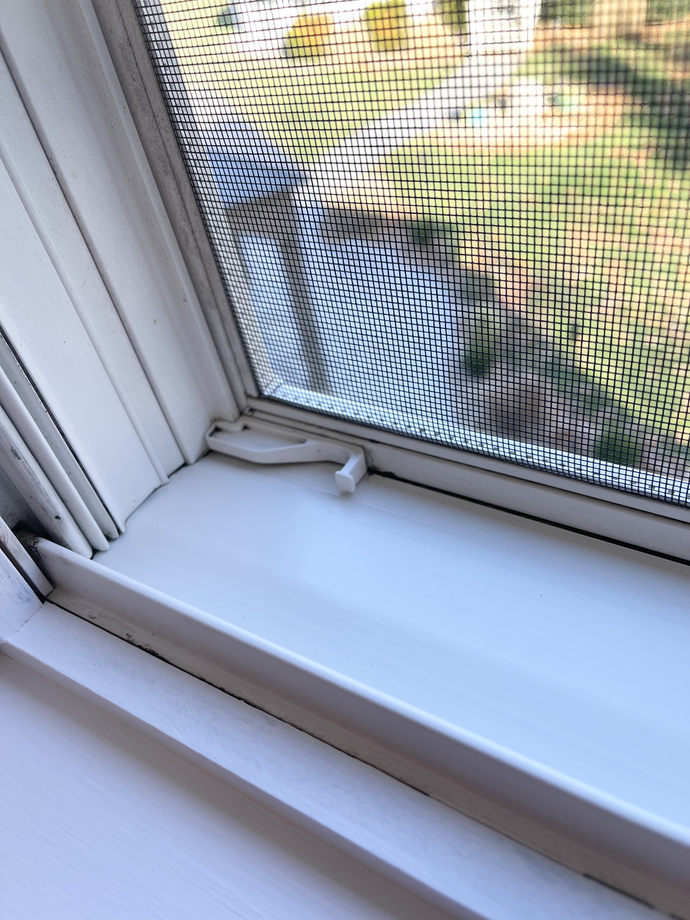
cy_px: 460
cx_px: 345
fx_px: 664
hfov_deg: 54.9
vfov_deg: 69.4
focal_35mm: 25
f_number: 1.6
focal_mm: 5.1
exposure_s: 1/146
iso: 32
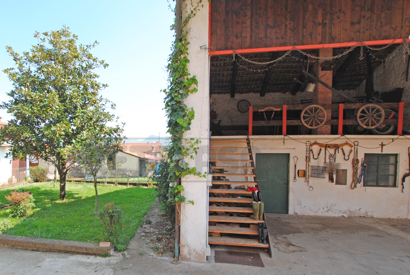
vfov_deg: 64.3
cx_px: 152
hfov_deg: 85.1
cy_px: 160
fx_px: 217
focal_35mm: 19
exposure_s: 1/125
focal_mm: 10
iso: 100
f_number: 5.6
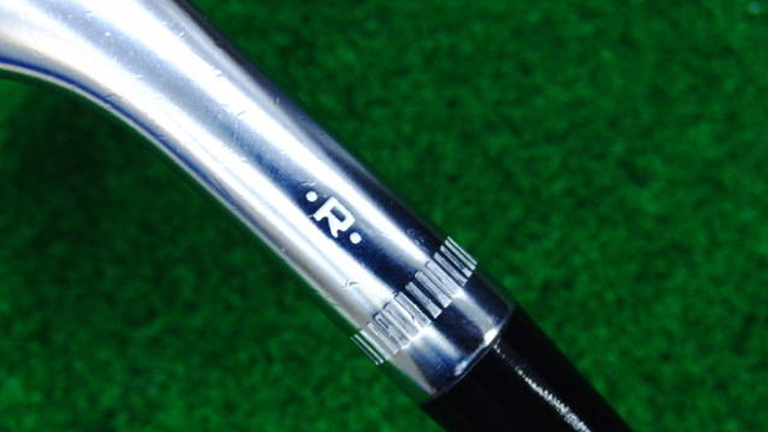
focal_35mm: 41
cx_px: 386
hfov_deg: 49.4
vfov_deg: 28.9
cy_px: 268
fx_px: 835
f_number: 3.6
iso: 400
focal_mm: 6.42
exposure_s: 1/50
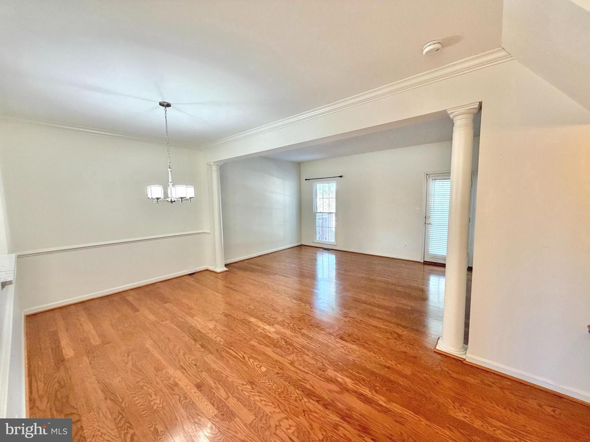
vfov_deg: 85.7
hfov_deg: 102.1
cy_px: 221
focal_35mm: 14
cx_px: 295
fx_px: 239
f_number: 2.2
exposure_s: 1/120
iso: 250
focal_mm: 2.22
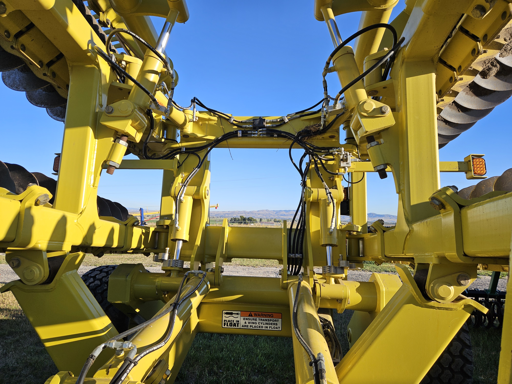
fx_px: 340
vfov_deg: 58.9
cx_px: 256
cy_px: 192
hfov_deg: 73.9
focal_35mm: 23
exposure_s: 1/912
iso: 25
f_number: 1.8
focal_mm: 5.4
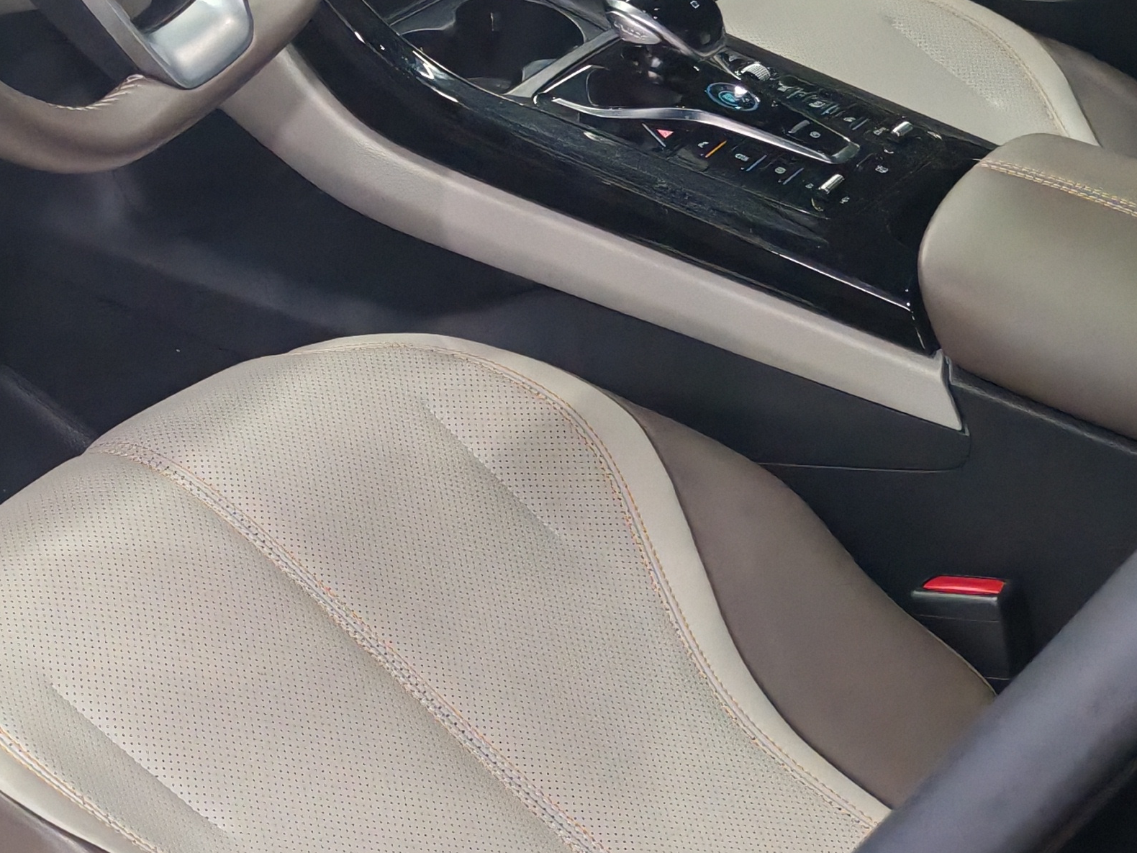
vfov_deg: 21.0
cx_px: -1
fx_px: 2299
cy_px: 306
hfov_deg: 26.3
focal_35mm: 70
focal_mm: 5.52
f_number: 1.95
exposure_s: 1/33
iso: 1600
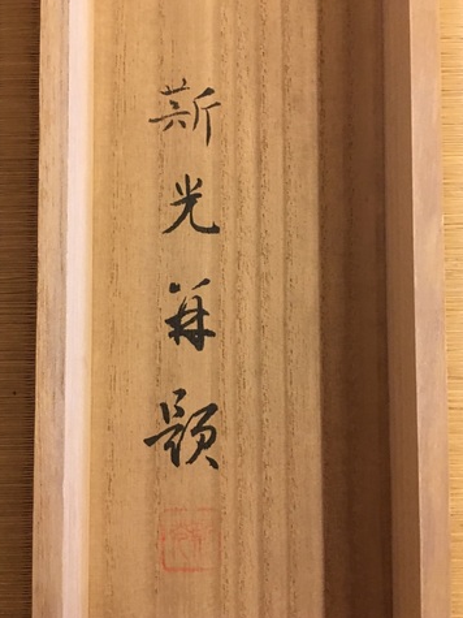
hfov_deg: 42.9
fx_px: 589
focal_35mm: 33
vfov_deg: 55.3
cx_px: 220
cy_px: 289
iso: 80
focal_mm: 4.15
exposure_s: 1/4
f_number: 2.2
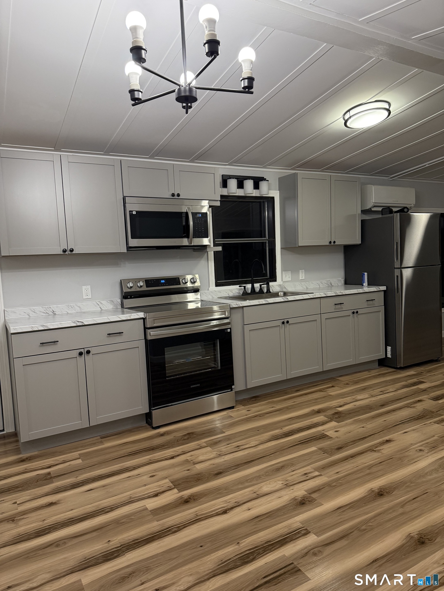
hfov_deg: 56.8
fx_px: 410
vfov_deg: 71.6
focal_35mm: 24
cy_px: 296
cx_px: 222
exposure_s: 1/120
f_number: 1.78
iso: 320
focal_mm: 6.76
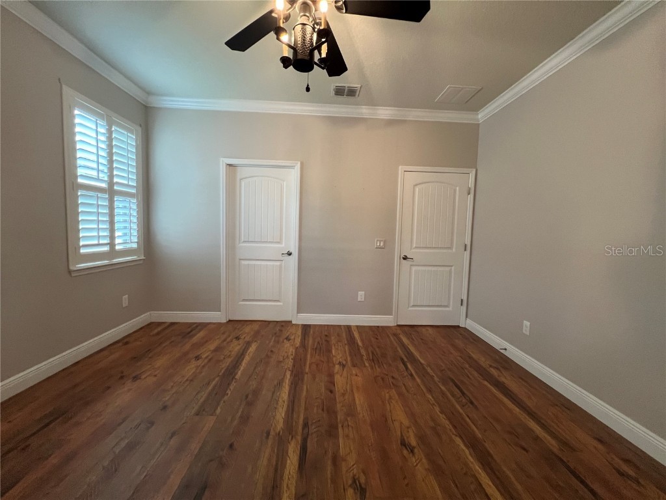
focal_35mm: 13
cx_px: 333
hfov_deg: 106.2
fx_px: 250
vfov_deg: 89.9
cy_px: 250
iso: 320
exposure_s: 1/60
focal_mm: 1.57
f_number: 1.8
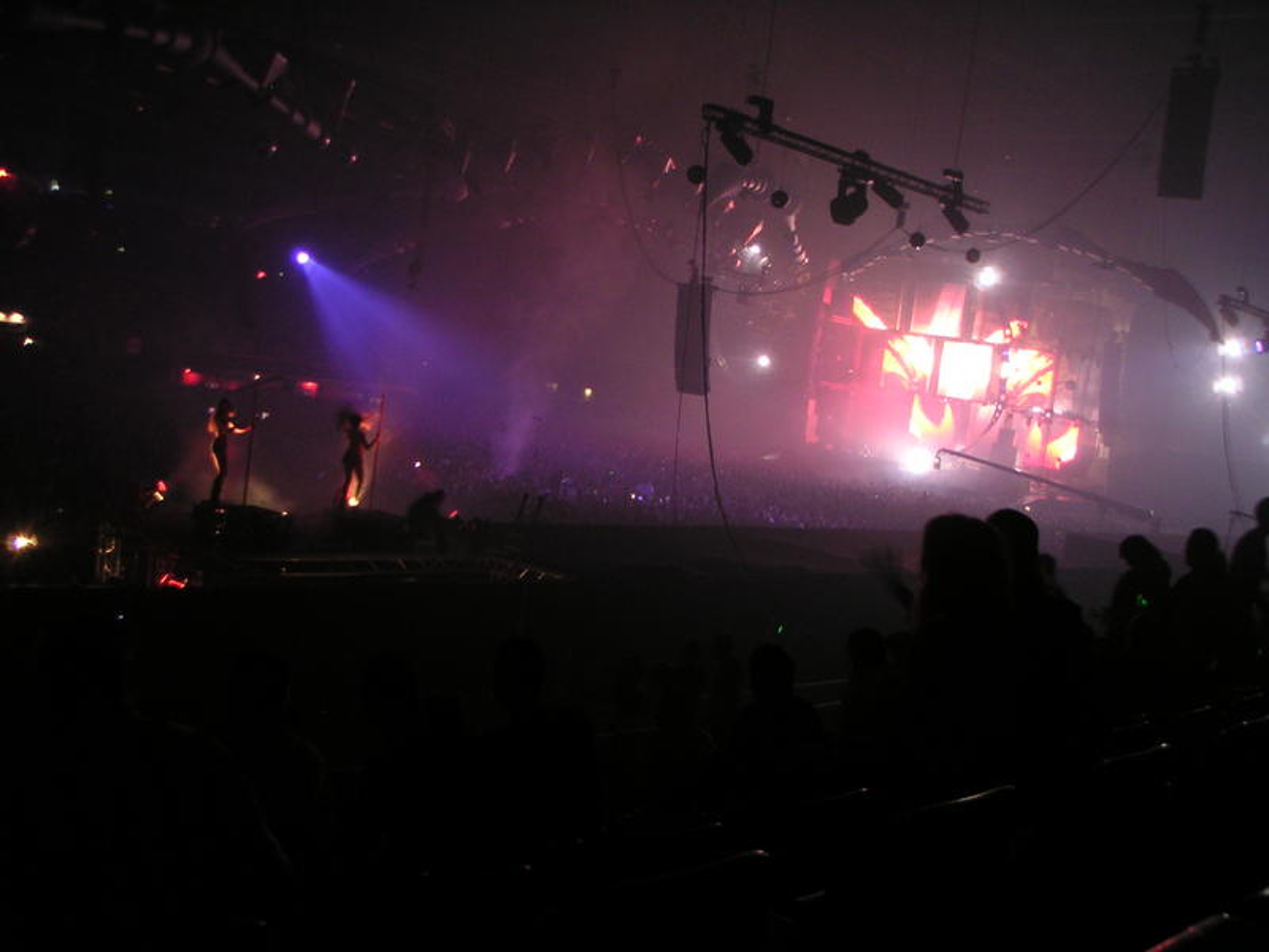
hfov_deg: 49.0
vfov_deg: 37.7
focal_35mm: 38
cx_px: 634
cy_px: 476
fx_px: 1393
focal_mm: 6
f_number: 2.8
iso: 100
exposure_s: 1/10
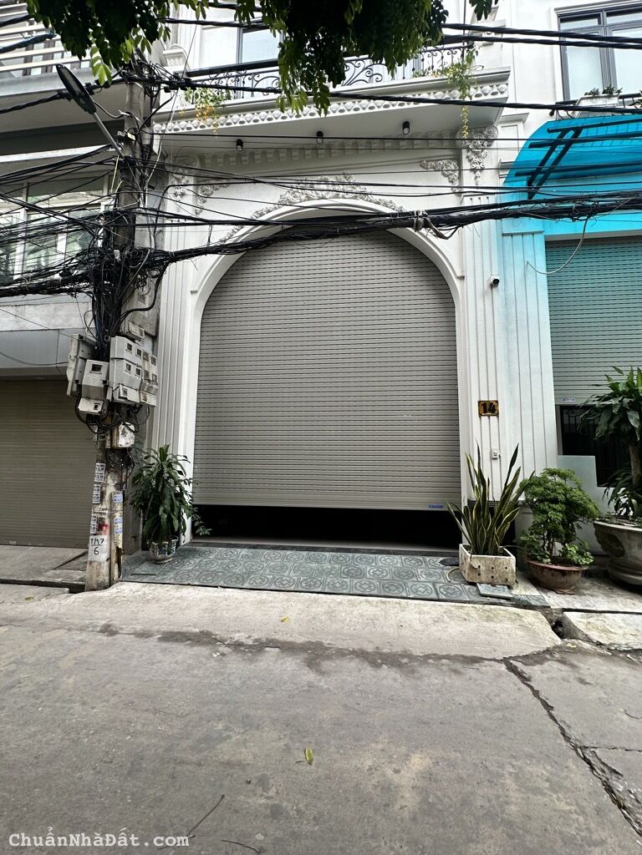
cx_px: 321
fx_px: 346
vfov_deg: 102.1
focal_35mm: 14
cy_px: 428
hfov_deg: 85.7
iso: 40
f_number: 2.2
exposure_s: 1/99
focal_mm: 2.22
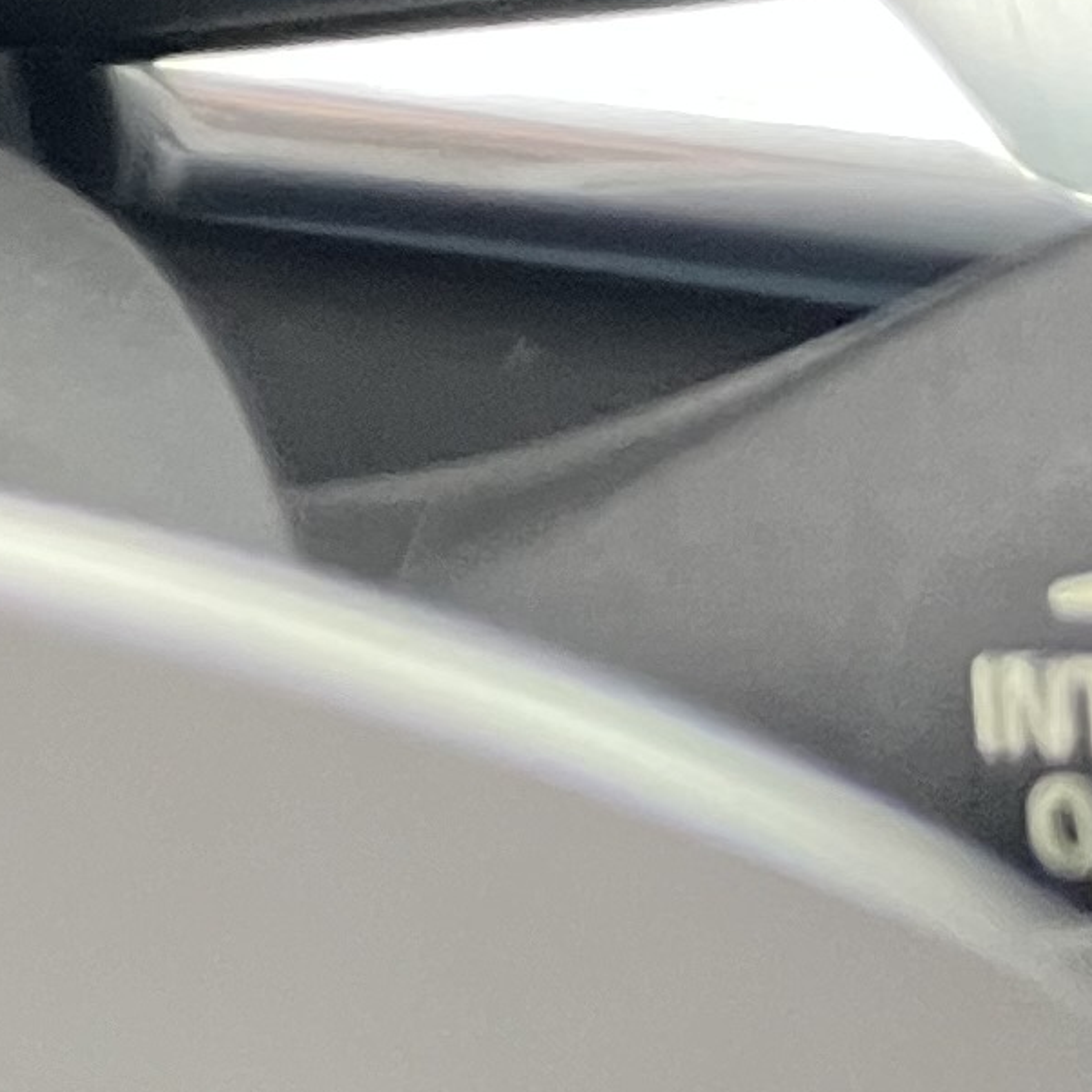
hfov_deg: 9.0
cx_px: -2260
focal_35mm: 154
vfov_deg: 10.0
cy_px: -1522
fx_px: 5496
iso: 250
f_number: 1.6
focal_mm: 5.1
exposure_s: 1/60
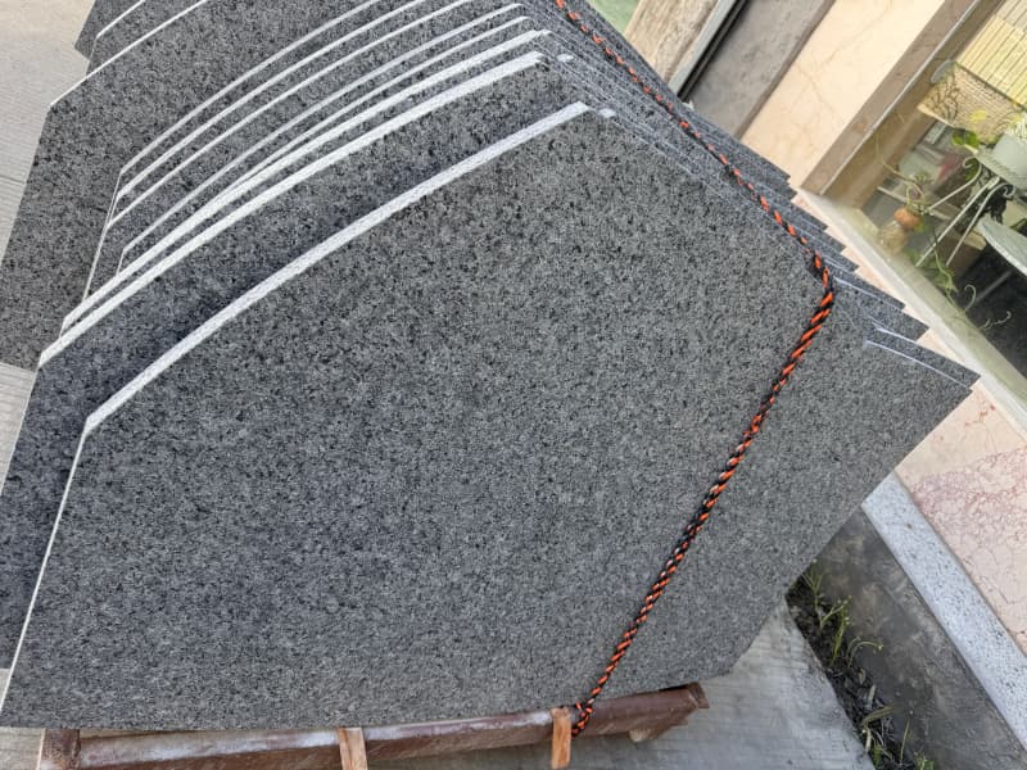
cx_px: 514
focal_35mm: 24
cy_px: 385
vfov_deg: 56.8
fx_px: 712
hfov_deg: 71.6
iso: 80
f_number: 1.78
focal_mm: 6.76
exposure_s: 1/318
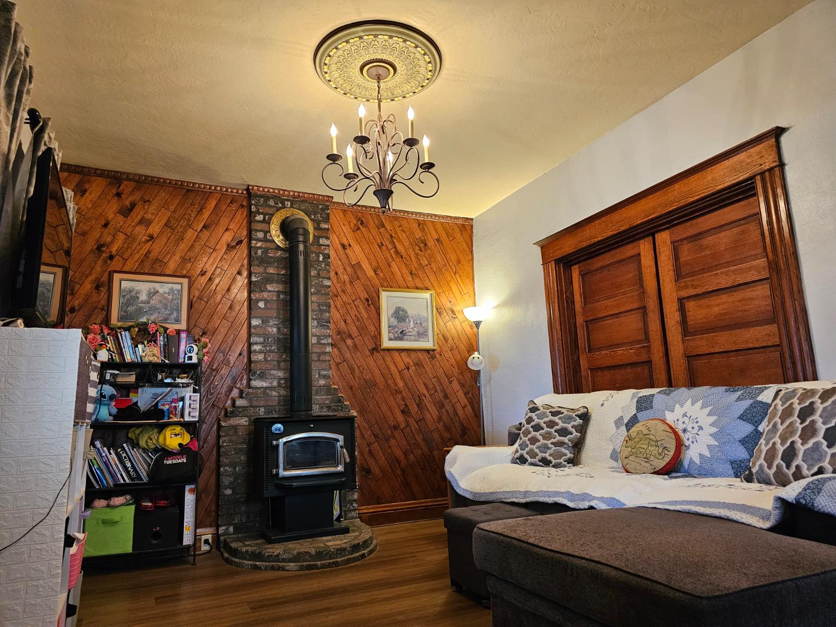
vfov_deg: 58.9
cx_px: 418
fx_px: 555
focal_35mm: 23
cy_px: 314
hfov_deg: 73.9
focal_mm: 6.3
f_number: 1.7
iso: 640
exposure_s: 1/120
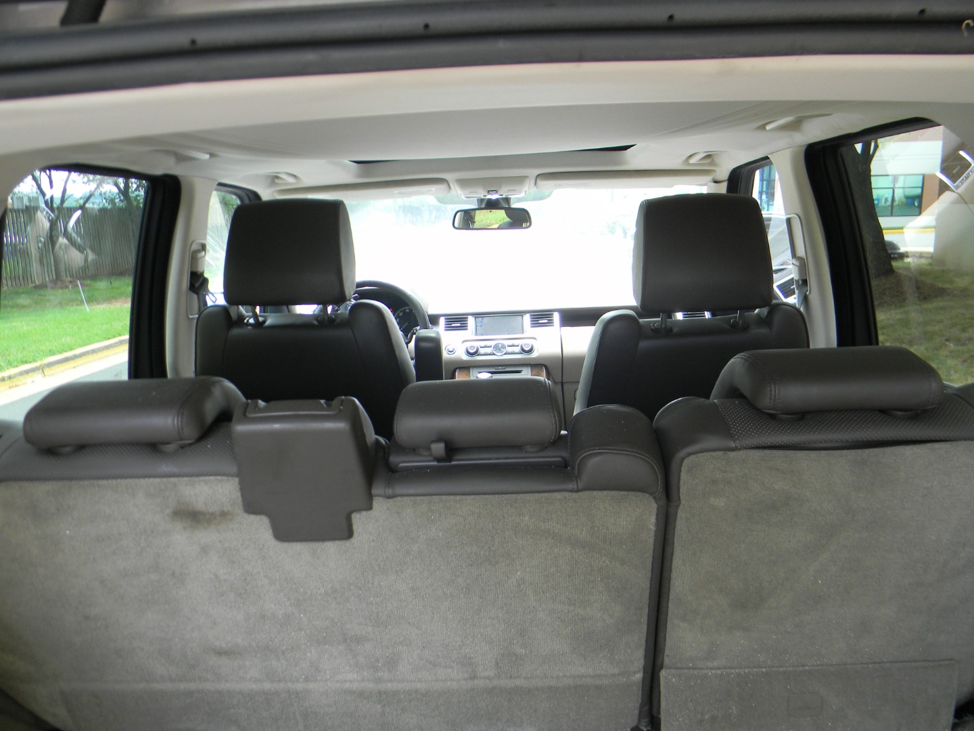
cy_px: 366
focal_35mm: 28
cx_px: 487
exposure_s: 1/30
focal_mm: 5
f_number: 3.5
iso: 95
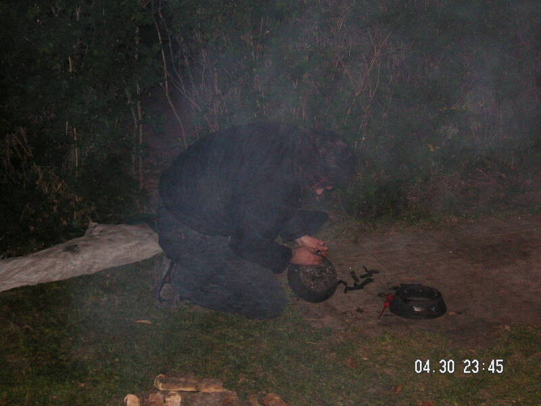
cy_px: 203
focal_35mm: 58
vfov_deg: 25.2
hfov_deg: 33.2
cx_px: 270
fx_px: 906
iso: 160
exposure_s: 1/60
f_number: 3.7
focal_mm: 9.6
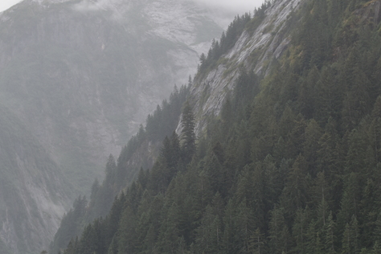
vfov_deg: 12.7
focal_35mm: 108
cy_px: 96
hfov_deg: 18.9
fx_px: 1143
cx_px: 186
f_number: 5
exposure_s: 1/100
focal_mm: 40
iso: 100
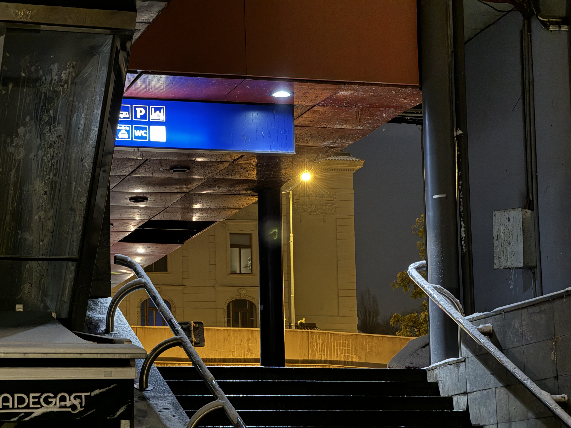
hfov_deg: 16.4
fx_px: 1979
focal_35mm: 120
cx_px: 286
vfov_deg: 12.3
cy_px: 214
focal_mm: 15.66
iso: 1250
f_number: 2.8
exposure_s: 1/8
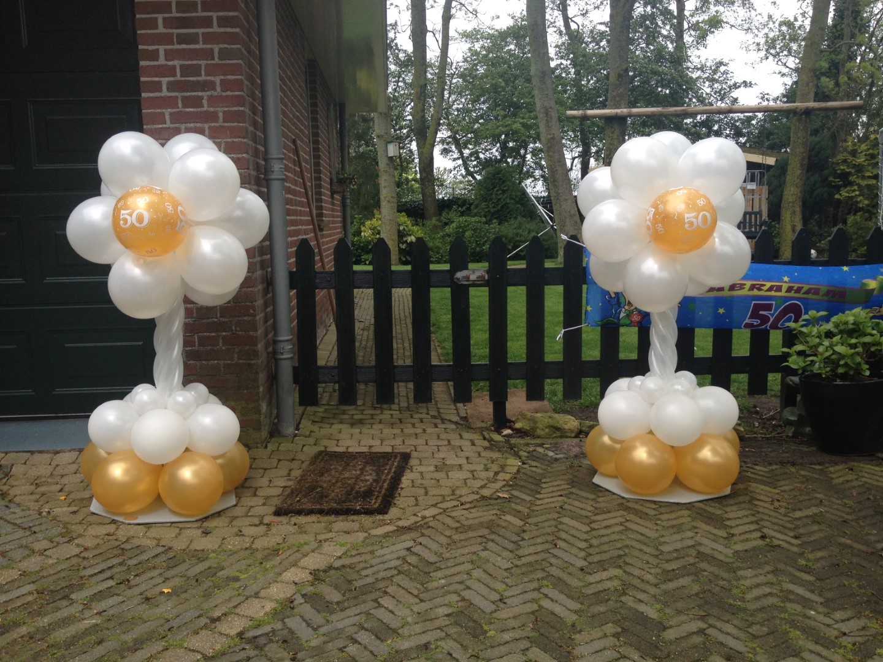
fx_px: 893
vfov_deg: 40.7
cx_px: 442
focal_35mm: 35
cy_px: 331
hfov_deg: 52.6
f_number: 2.4
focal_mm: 4.28
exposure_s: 1/620
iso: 50
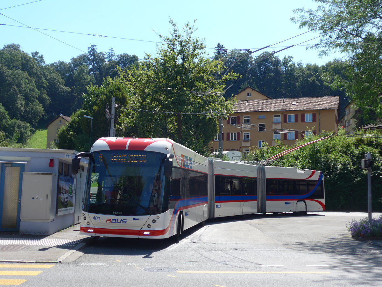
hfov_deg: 42.9
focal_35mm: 44
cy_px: 144
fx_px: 486
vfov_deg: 32.9
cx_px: 191
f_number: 2.8
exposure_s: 1/1000
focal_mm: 9
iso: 80
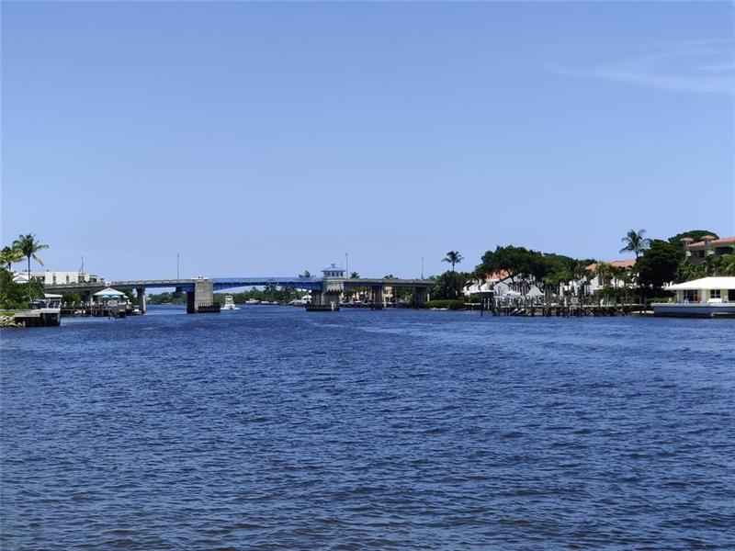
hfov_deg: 29.4
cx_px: 368
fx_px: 1401
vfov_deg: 22.3
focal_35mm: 66
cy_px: 276
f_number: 2.2
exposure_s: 1/904
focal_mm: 6.22
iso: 100
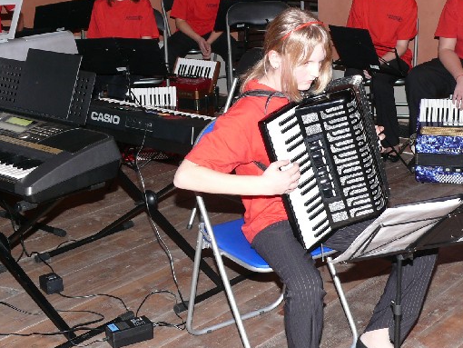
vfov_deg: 21.3
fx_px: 923
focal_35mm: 69
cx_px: 333
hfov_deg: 27.8
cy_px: 174
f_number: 2.8
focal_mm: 8.5
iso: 100
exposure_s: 1/30
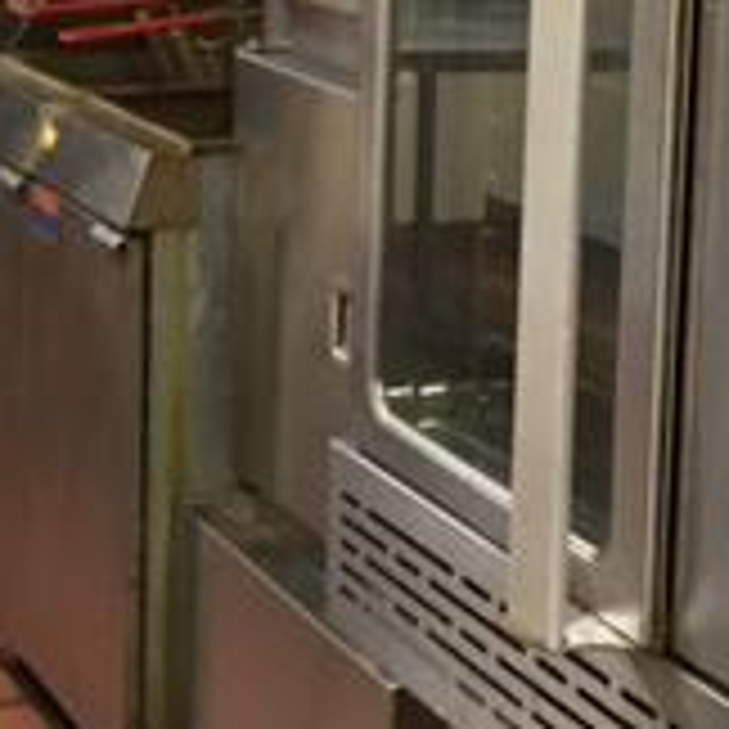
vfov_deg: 16.9
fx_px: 2406
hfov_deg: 17.2
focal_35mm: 101
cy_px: 36
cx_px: 274
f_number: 2.2
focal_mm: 4.15
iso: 160
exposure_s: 1/30
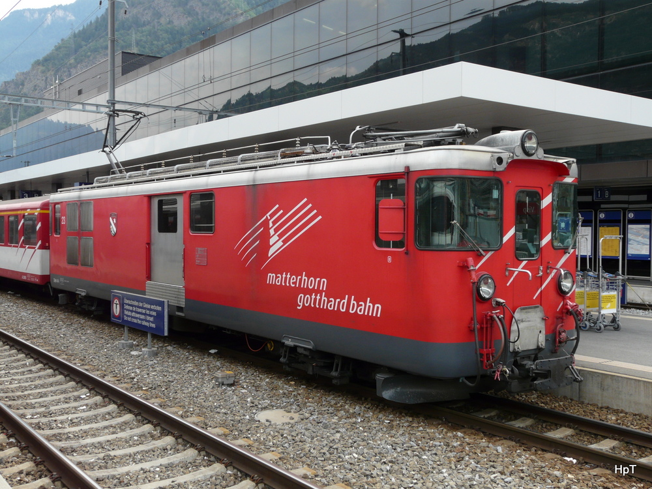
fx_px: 735
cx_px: 326
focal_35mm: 39
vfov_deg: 36.8
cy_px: 244
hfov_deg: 47.9
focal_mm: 6.4
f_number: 4
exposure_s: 1/200
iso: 100
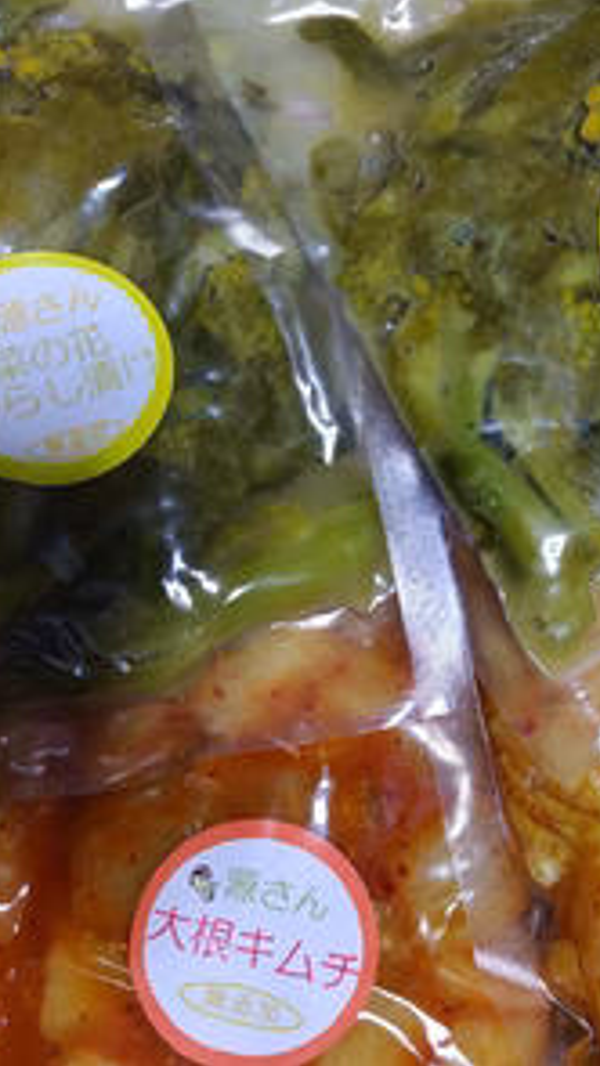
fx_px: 961
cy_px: 528
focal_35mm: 34
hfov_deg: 34.4
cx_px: 387
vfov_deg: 58.0
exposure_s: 1/50
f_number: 1.9
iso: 165
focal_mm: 5.5
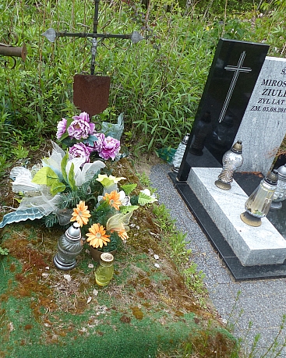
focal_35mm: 34
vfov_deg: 52.9
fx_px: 360
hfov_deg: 43.0
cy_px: 176
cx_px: 109
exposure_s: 1/160
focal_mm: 4.5
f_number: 4
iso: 100
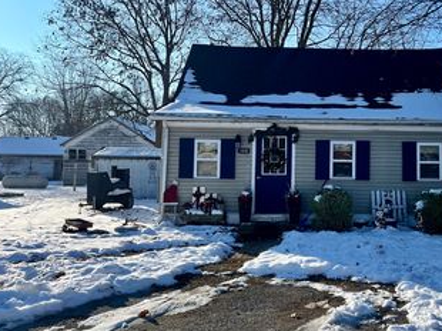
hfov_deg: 43.3
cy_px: 151
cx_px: 336
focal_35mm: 42
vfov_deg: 34.3
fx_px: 536
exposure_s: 1/4444
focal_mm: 5.7
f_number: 1.5
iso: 50
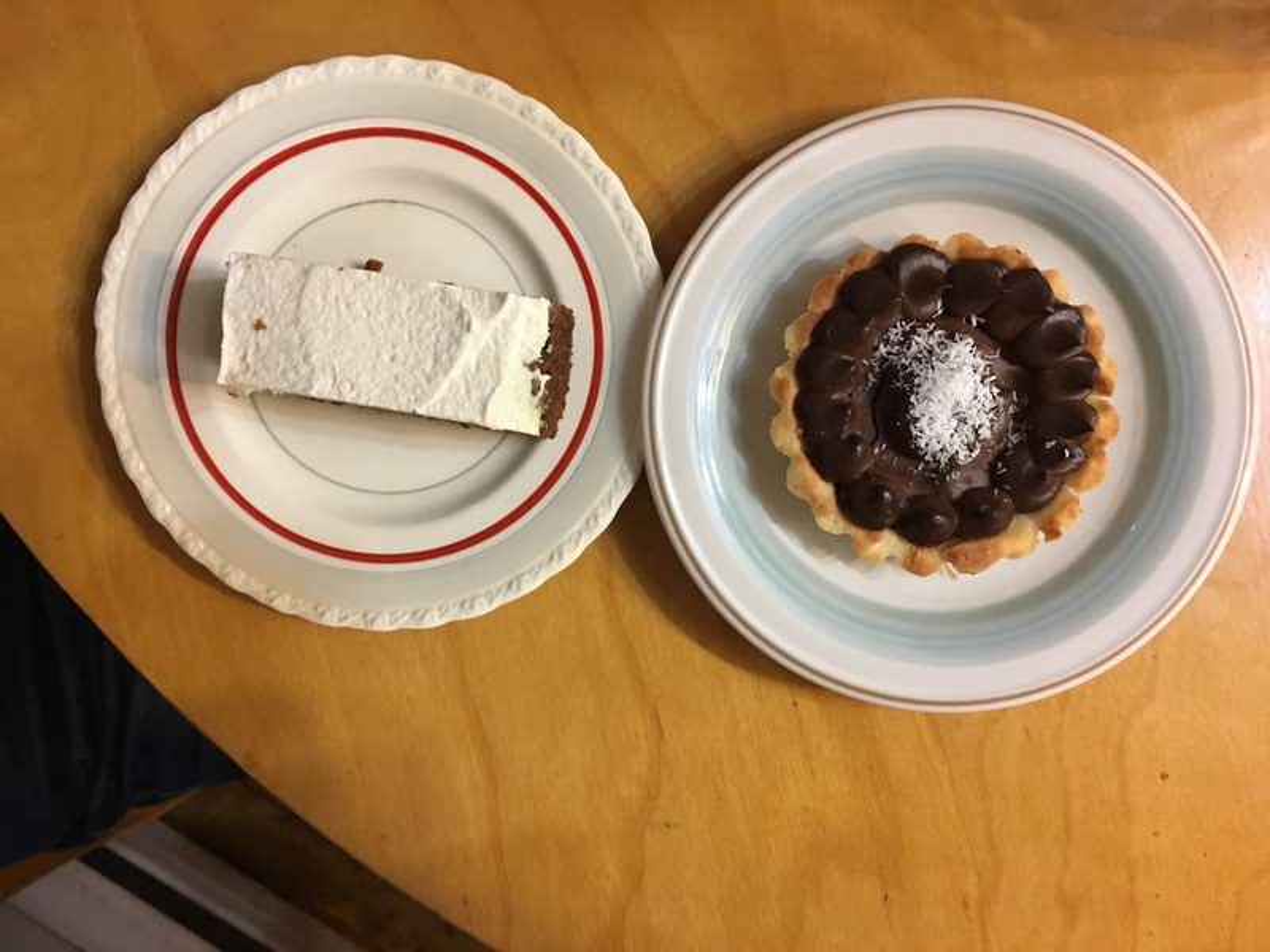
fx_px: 1064
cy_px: 476
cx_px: 635
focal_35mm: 29
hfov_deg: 61.7
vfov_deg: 48.2
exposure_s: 1/15
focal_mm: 4.15
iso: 80
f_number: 2.2
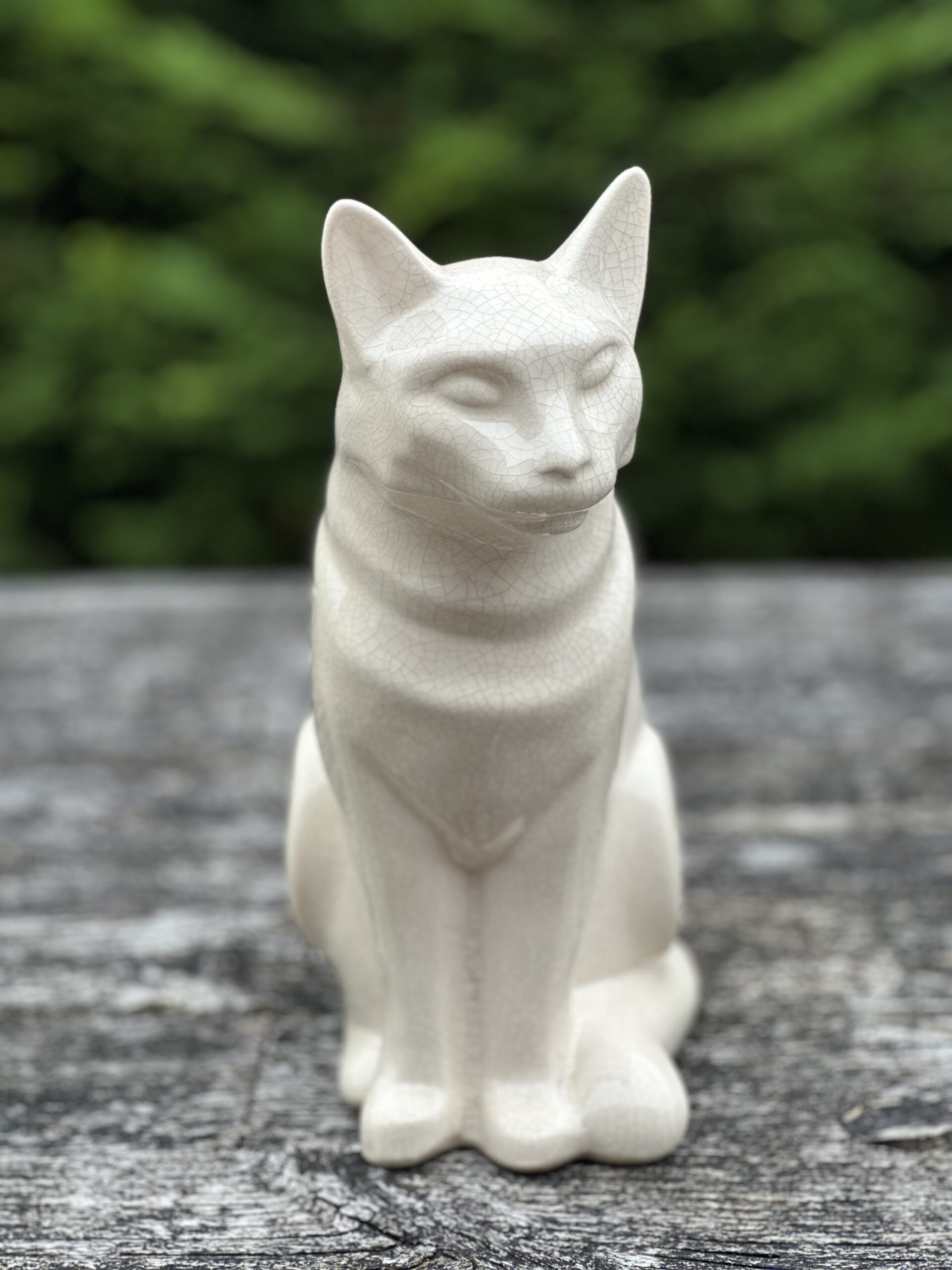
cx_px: 476
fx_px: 2824
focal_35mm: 77
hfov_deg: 19.1
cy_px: 635
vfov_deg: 25.3
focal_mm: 9
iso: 40
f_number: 2.8
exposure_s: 1/121
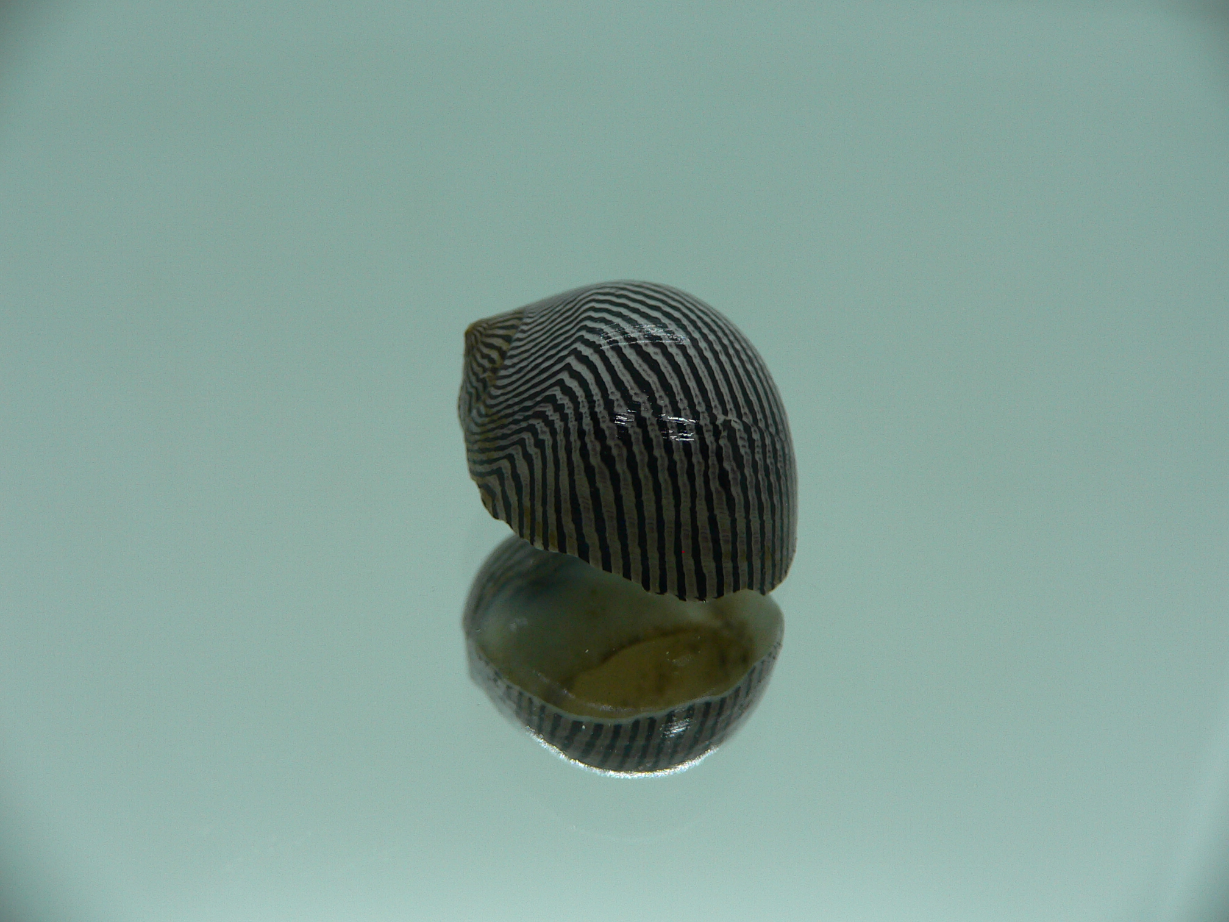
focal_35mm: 35
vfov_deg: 40.7
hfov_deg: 52.6
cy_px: 461
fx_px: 1243
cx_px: 614
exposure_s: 1/80
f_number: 2.8
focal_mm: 4.6
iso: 80
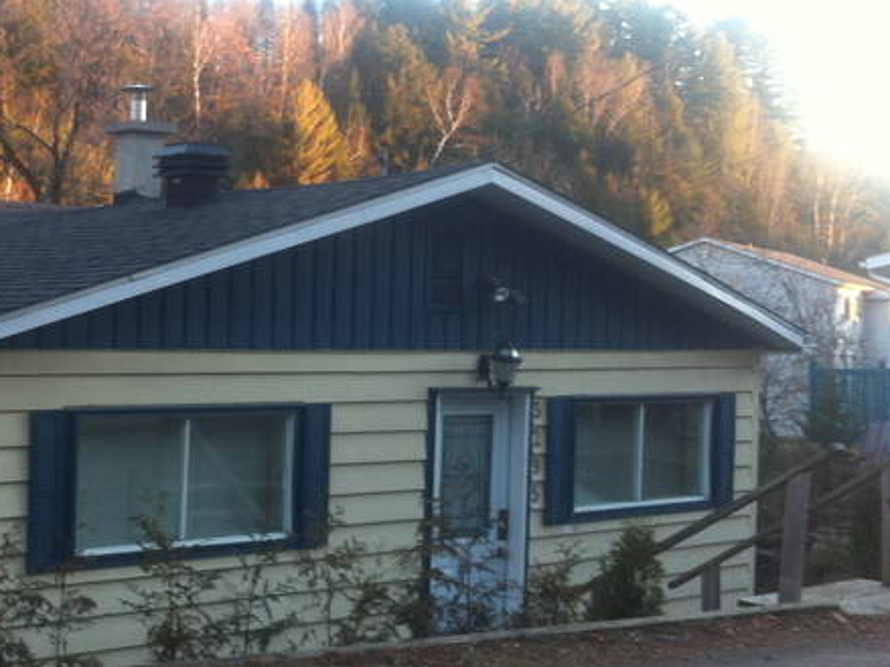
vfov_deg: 23.3
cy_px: 306
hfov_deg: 29.9
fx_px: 1619
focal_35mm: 63
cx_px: 158
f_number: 2.8
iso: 80
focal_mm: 3.85
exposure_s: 1/40
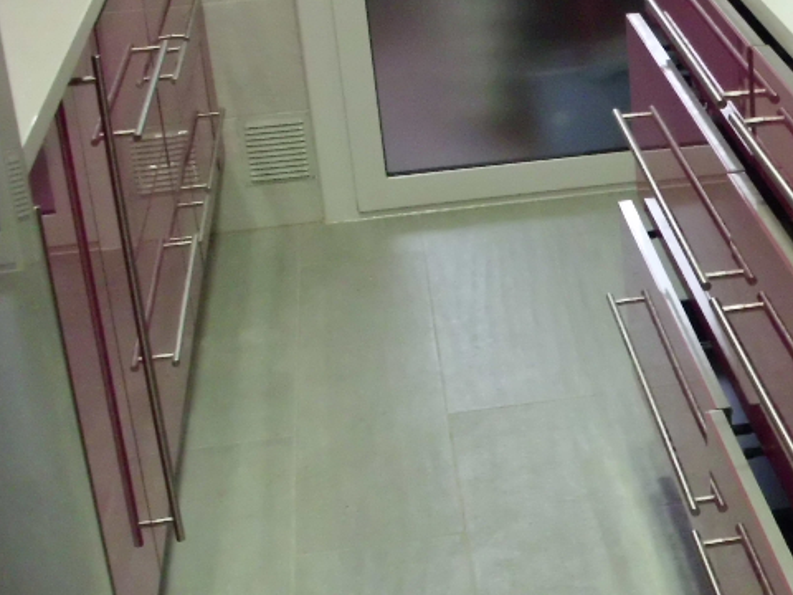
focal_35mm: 90
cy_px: 382
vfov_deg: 16.4
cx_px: 887
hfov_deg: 20.7
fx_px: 2062
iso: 400
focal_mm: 6.3
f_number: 2.9
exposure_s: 1/80
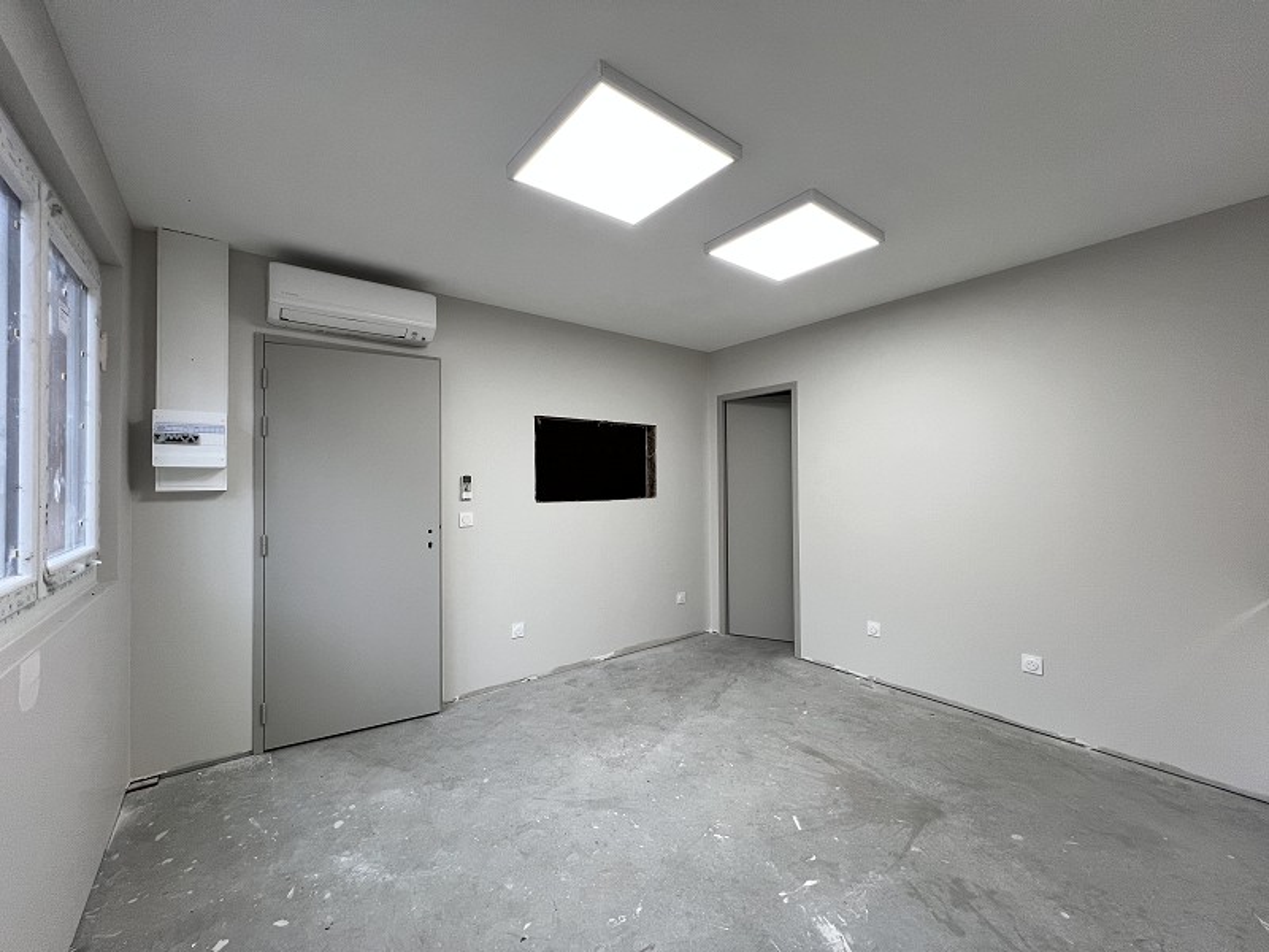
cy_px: 476
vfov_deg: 89.9
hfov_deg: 106.2
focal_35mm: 13
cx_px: 634
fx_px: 477
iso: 125
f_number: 1.8
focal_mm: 1.57
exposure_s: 1/100
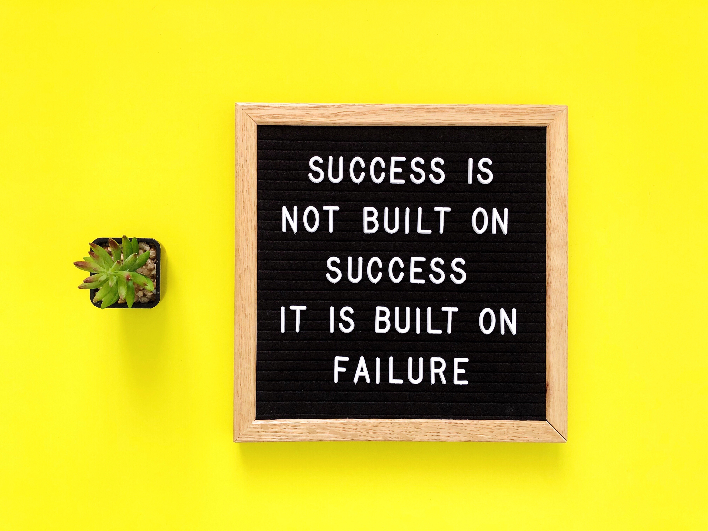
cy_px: 266
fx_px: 573
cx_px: 354
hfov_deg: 63.4
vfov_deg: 49.7
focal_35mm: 28
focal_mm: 3.99
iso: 50
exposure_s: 1/15
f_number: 1.8
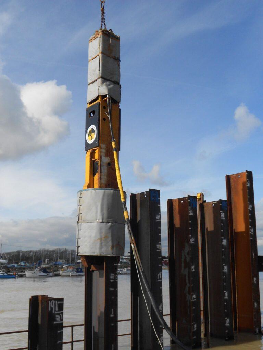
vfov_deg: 50.1
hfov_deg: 38.7
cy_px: 175
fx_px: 375
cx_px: 132
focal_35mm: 37
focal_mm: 6.7
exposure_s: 1/1250
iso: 80
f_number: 3.9
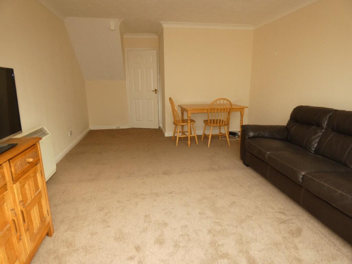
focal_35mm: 20
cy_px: 132
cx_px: 176
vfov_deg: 66.0
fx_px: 203
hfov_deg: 81.7
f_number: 2.8
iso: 125
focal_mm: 3.6
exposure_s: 1/20
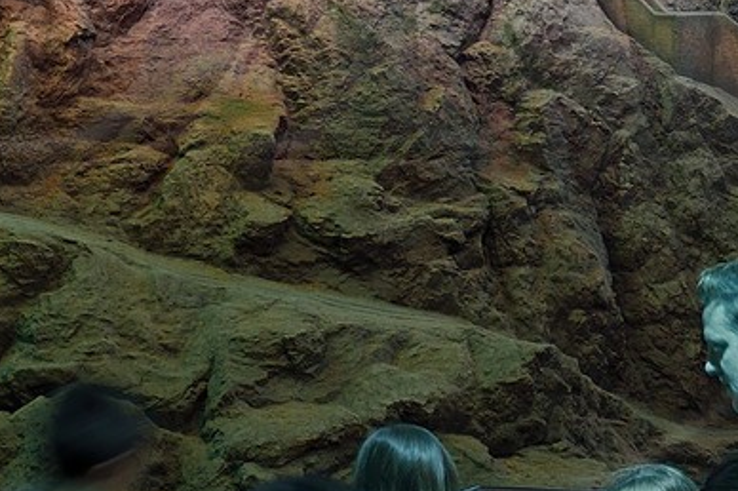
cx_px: 289
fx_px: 2028
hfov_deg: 20.6
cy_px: -149
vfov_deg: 13.3
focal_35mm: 99
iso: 800
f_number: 6.3
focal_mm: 24
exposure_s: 1/6
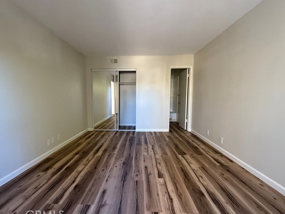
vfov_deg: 81.8
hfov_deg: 98.1
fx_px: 124
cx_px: 137
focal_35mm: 15
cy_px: 107
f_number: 2.2
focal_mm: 2.22
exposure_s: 1/93
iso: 400
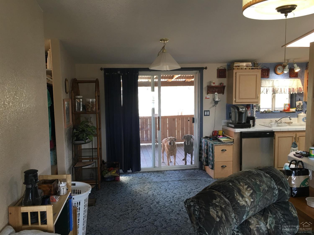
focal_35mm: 29
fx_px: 263
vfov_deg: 48.2
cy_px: 118
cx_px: 157
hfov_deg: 61.7
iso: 32
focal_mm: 4.15
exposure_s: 1/15
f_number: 2.2
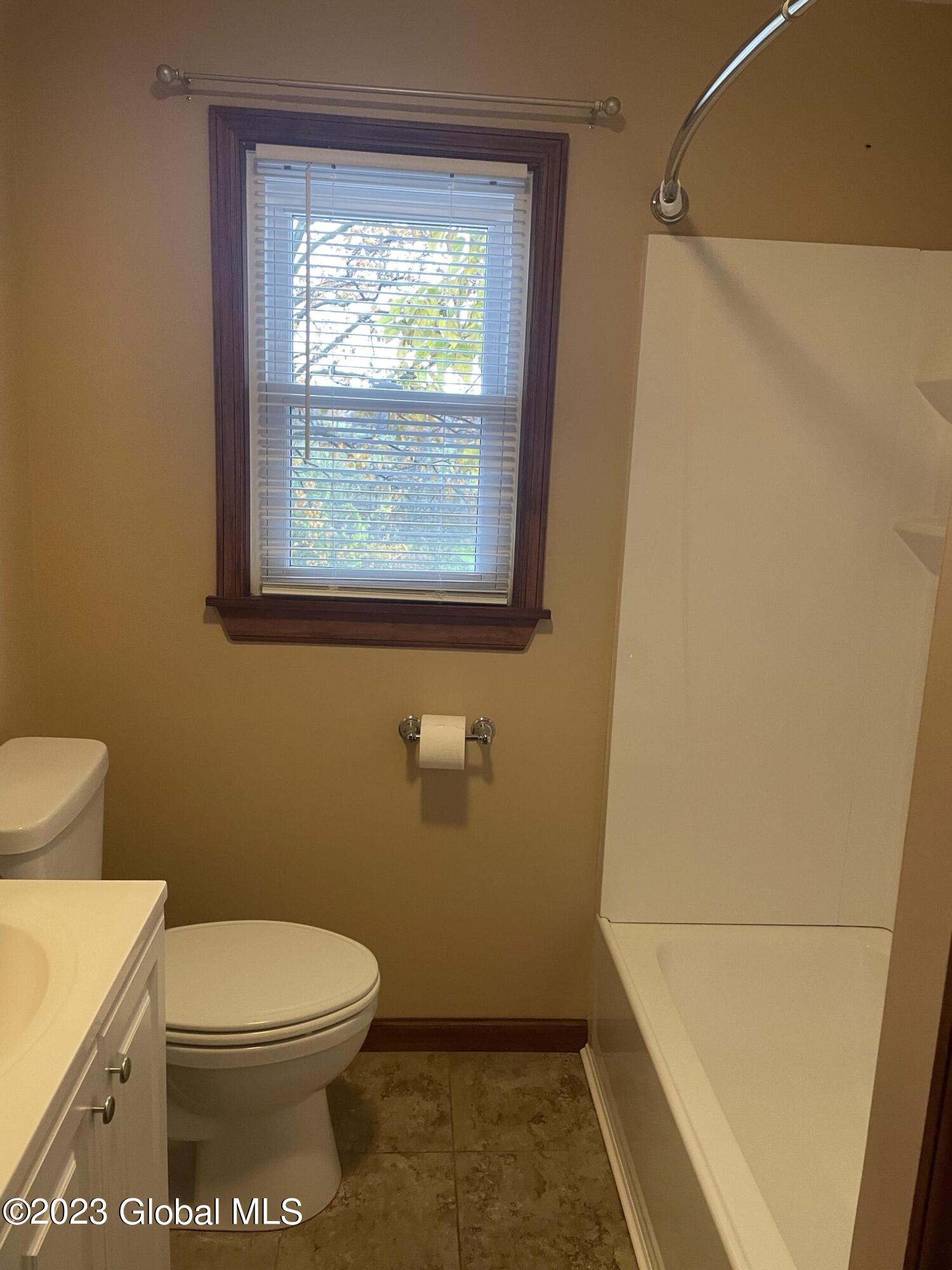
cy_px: 635
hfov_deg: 53.1
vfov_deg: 67.3
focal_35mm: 26
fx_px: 953
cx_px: 476
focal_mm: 4.2
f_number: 1.6
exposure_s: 1/60
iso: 250
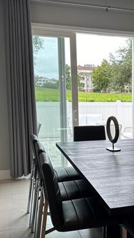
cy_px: 135
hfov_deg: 22.8
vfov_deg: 41.2
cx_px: 140
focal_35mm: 50
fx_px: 316
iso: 64
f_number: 1.78
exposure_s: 1/209
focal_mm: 6.86
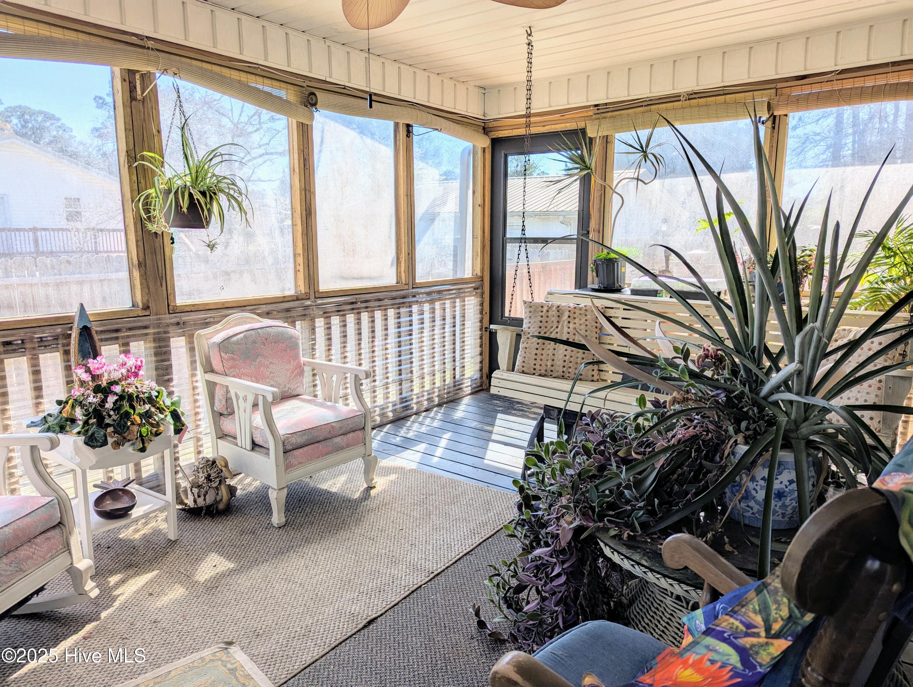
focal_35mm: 24
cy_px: 344
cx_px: 456
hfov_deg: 71.5
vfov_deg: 56.9
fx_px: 634
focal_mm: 6.81
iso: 44
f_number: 1.85
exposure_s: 1/1029
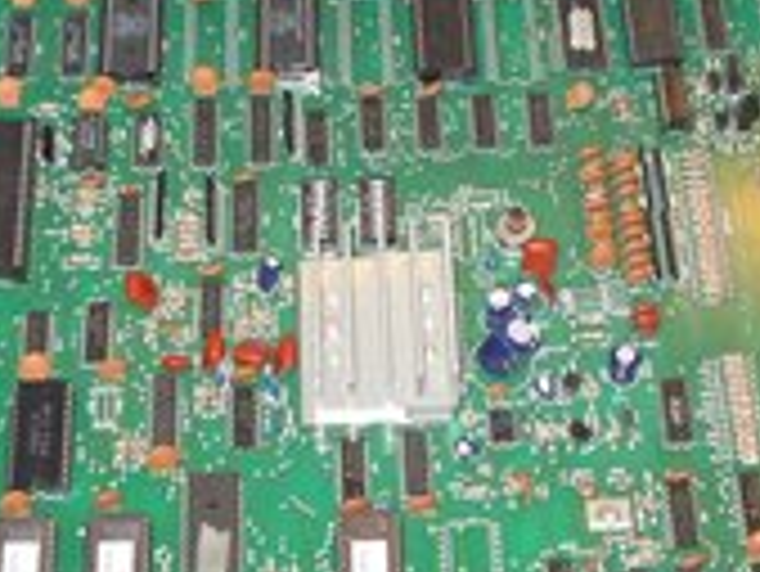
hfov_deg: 25.3
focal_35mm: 77
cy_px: 59
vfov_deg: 18.8
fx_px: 1692
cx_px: 351
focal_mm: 5.2
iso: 200
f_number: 3.3
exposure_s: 1/25
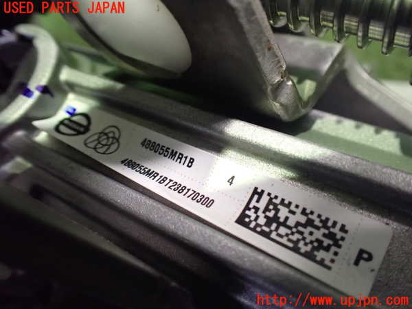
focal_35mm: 30
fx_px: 357
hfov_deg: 60.0
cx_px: 206
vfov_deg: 46.8
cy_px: 154
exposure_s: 1/30
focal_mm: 5.4
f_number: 2.3
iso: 1250
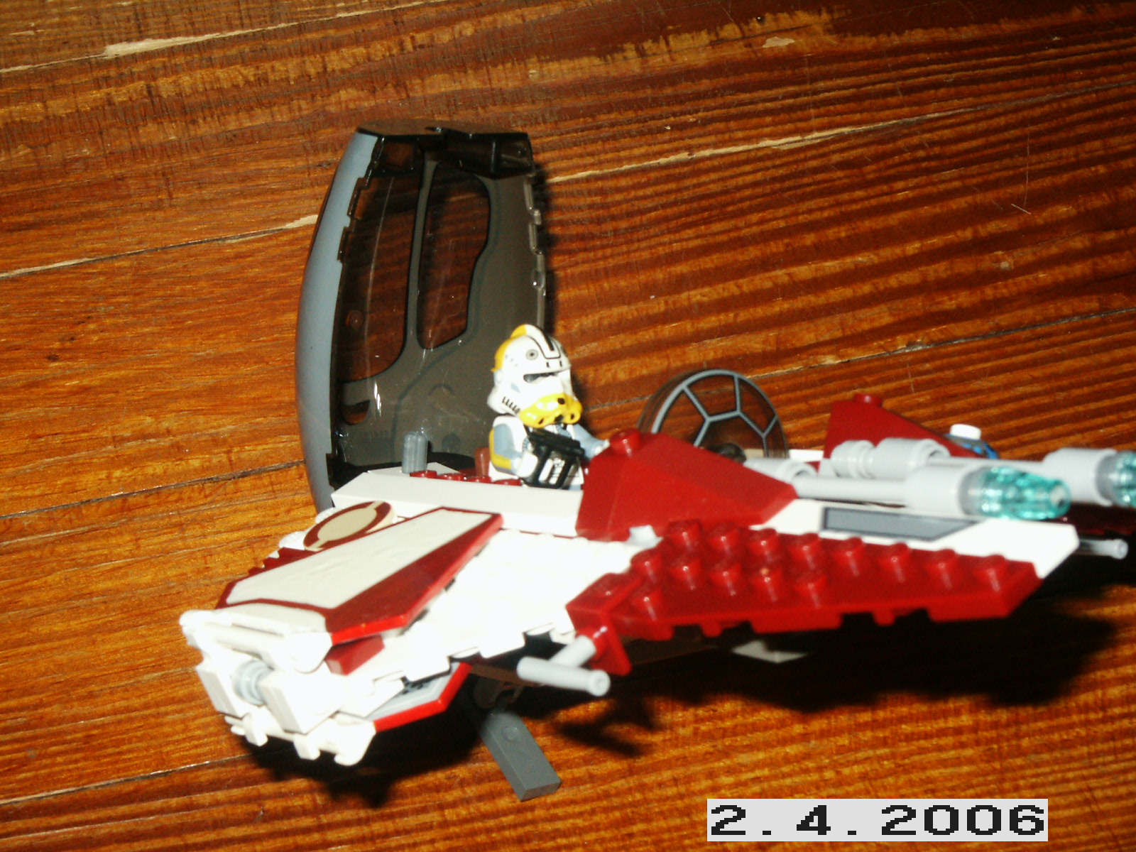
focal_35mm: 77
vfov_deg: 19.1
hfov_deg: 25.3
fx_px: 2527
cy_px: 426
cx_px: 568
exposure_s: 1/60
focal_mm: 15.33
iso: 200
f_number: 8
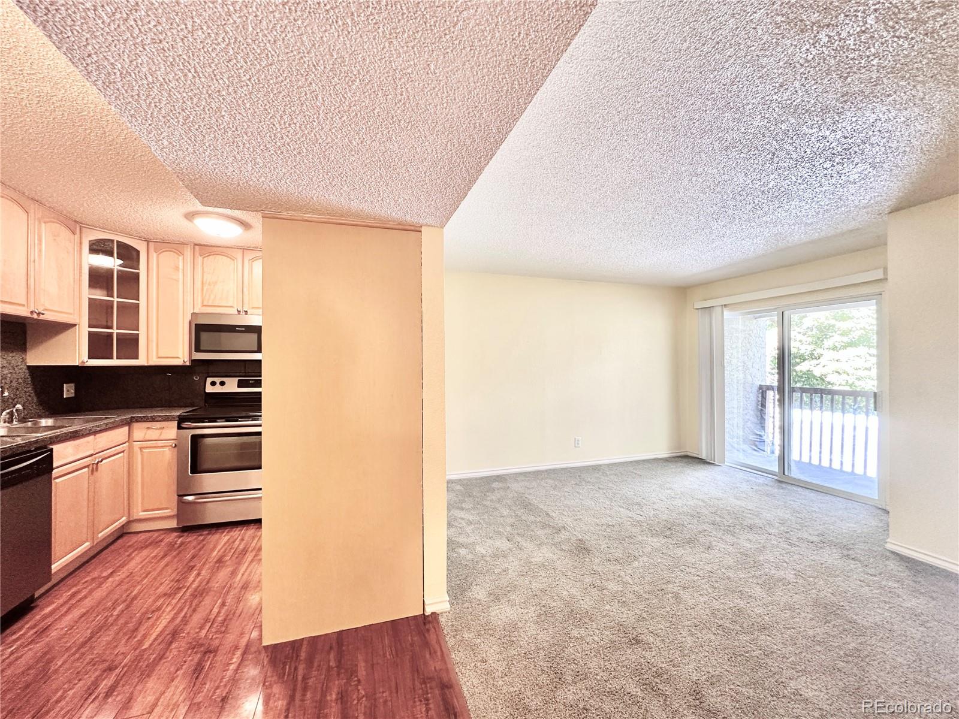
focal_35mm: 14
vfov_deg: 85.7
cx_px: 480
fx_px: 388
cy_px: 360
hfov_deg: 102.1
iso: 250
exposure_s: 1/60
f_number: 2.2
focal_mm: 2.22
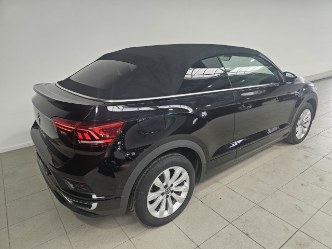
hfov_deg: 73.9
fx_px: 221
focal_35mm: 23
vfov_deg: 58.9
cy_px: 124
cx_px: 166
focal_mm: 6.3
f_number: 1.7
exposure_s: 1/190
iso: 80
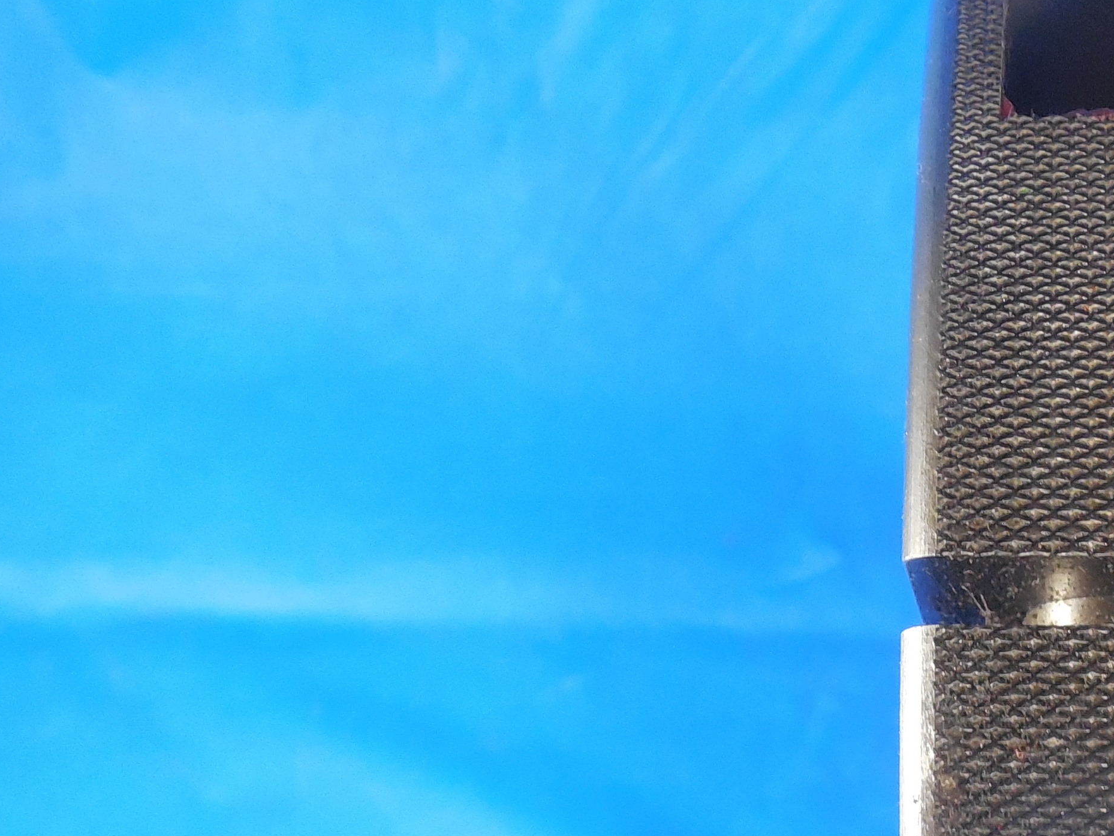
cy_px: 747
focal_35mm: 62
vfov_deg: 23.1
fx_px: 1996
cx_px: 1058
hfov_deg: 29.5
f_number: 3.3
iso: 400
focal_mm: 4.5
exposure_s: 1/30
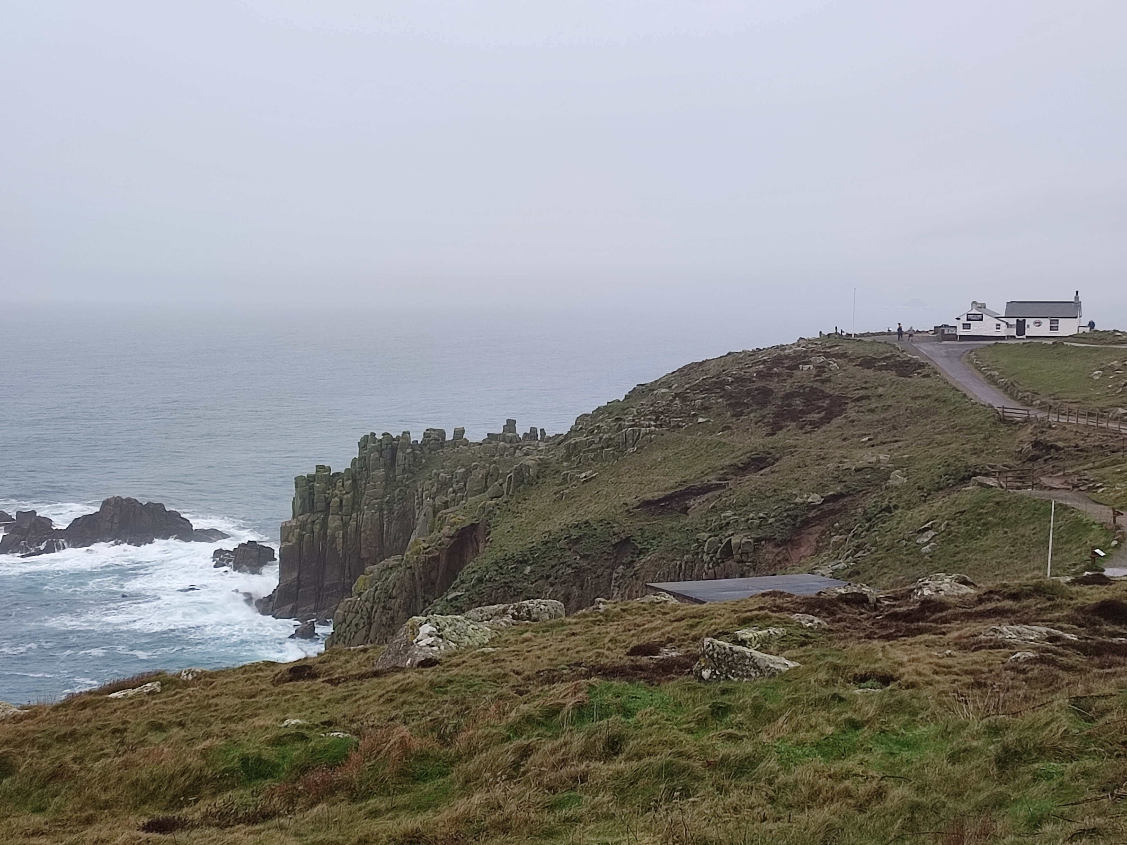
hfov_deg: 69.4
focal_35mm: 25
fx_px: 814
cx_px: 564
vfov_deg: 54.9
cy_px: 422
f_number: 1.9
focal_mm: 6.04
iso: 55
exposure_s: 1/100
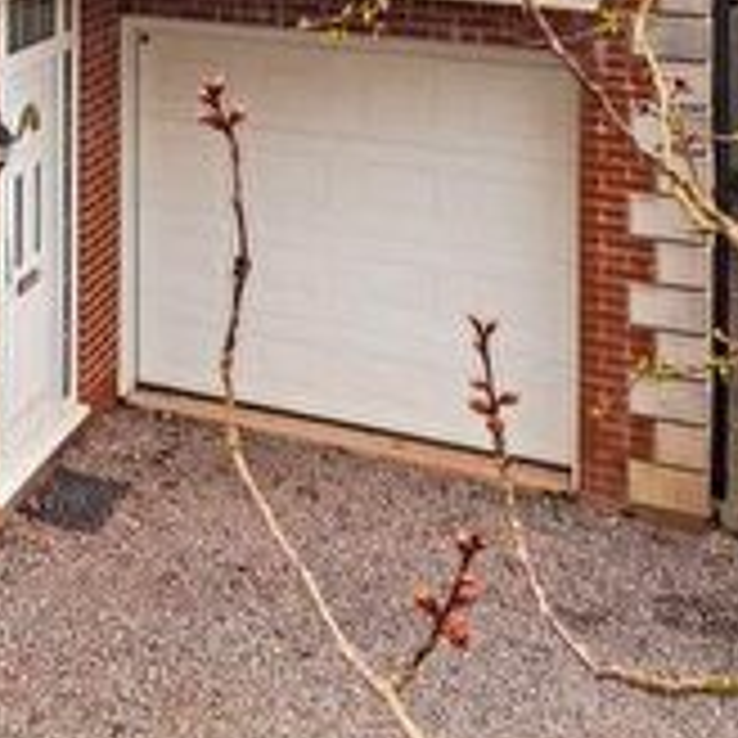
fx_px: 1640
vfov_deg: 23.4
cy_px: -128
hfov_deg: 21.2
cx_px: -387
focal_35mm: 68
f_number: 4.5
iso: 200
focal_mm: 9
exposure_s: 1/100
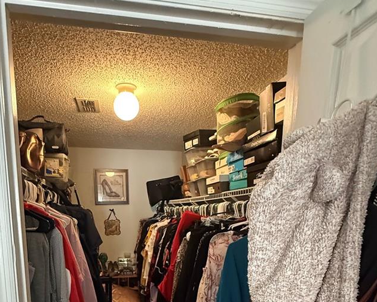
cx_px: 153
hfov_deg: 65.5
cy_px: 263
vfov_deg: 49.8
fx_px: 290
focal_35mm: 26
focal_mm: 2.22
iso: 1000
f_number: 2.2
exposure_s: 1/40
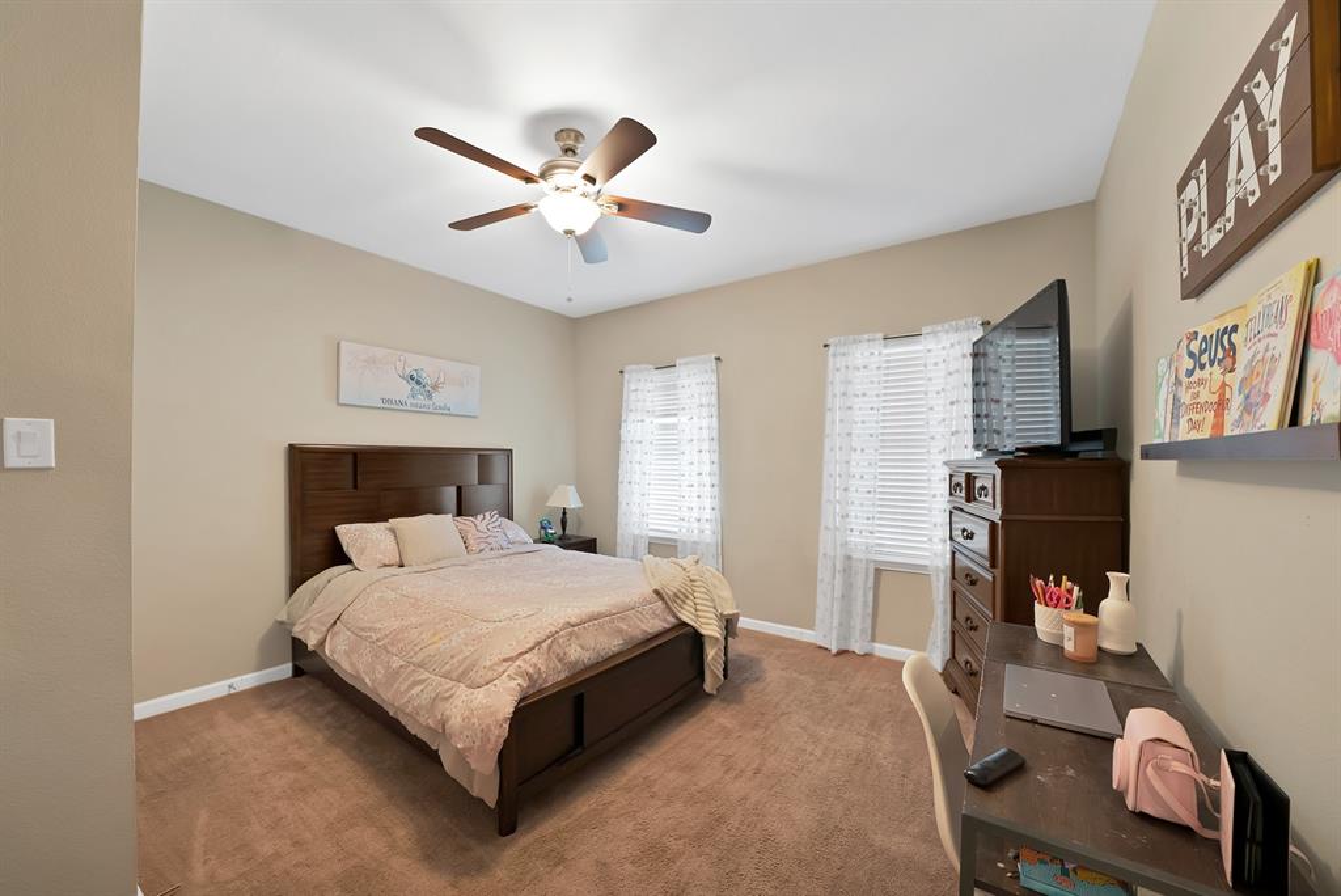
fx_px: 447
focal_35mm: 12
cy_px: 448
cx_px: 670
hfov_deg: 112.6
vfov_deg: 90.1
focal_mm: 12
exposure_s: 1
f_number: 9
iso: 640
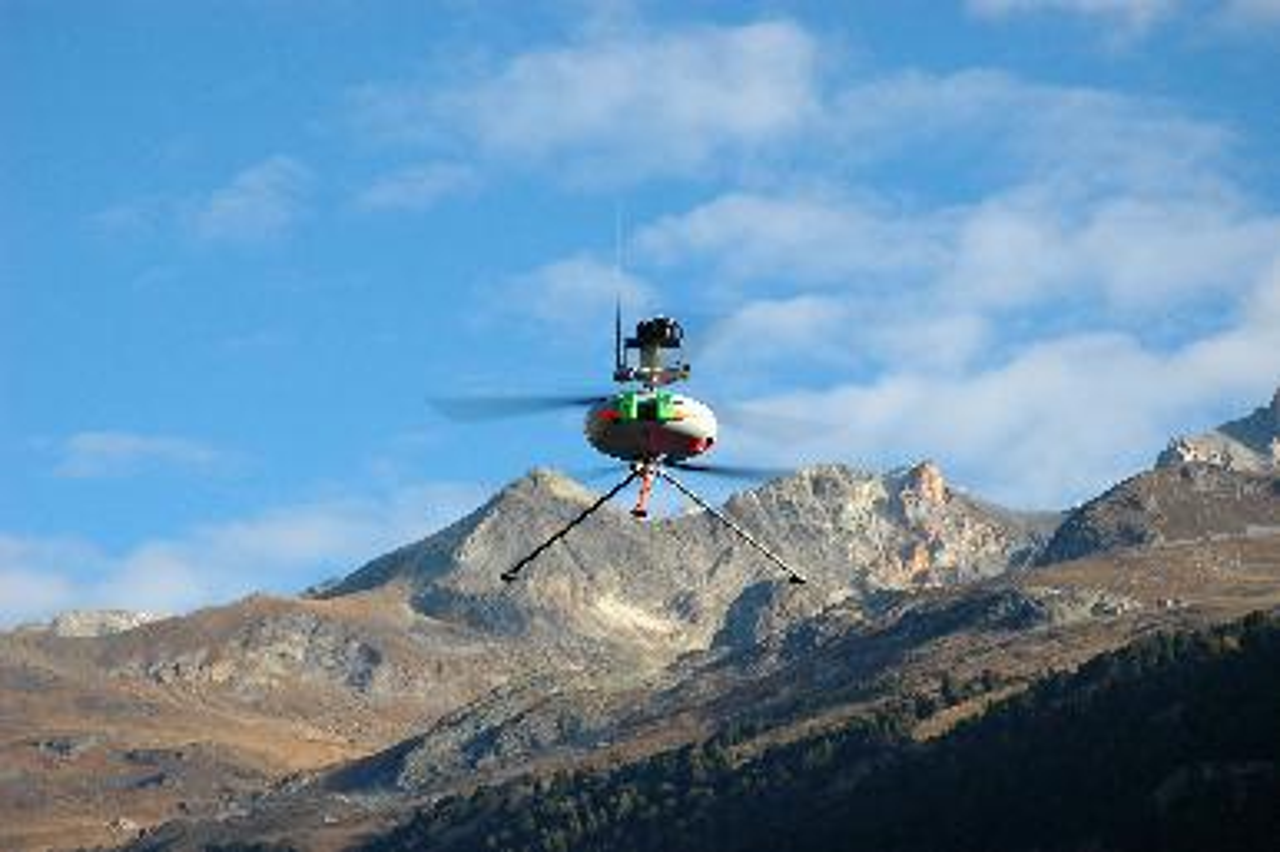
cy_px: 426
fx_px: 2985
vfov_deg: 16.2
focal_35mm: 84
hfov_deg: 24.2
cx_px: 640
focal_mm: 56
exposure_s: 1/200
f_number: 8
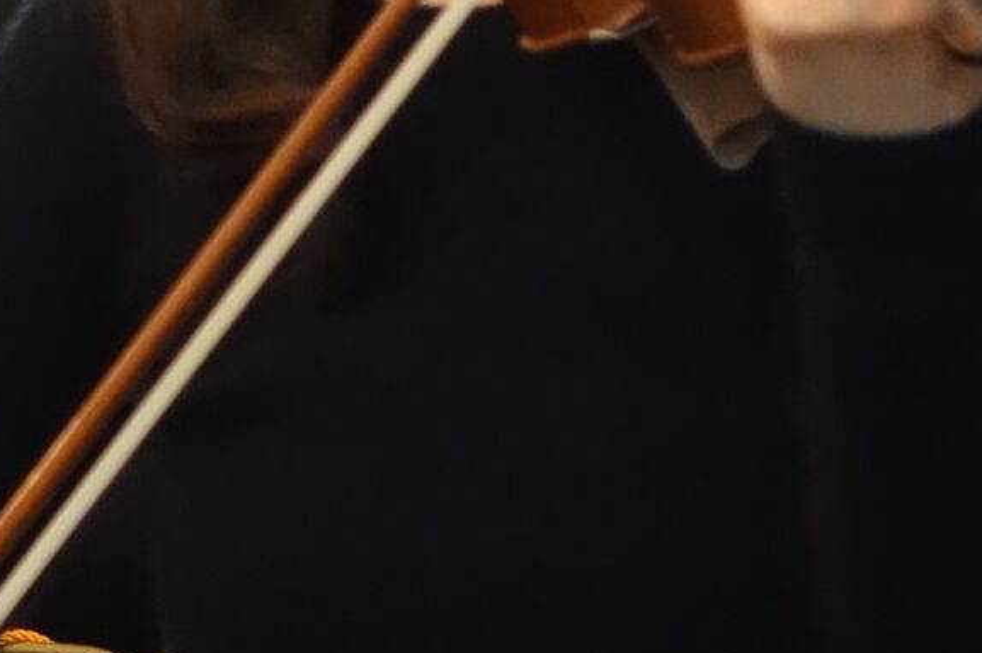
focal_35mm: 315
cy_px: 76
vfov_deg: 4.4
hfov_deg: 6.5
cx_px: -328
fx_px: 8587
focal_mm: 29.49
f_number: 4.5
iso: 3200
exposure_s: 1/40
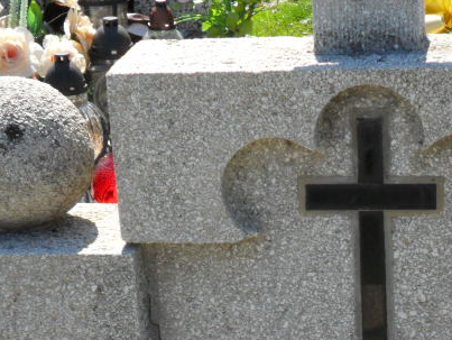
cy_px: 275
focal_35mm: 132
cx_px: 365
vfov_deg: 11.2
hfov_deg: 14.8
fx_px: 1725
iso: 100
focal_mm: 9.3
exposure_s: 1/250
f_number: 5
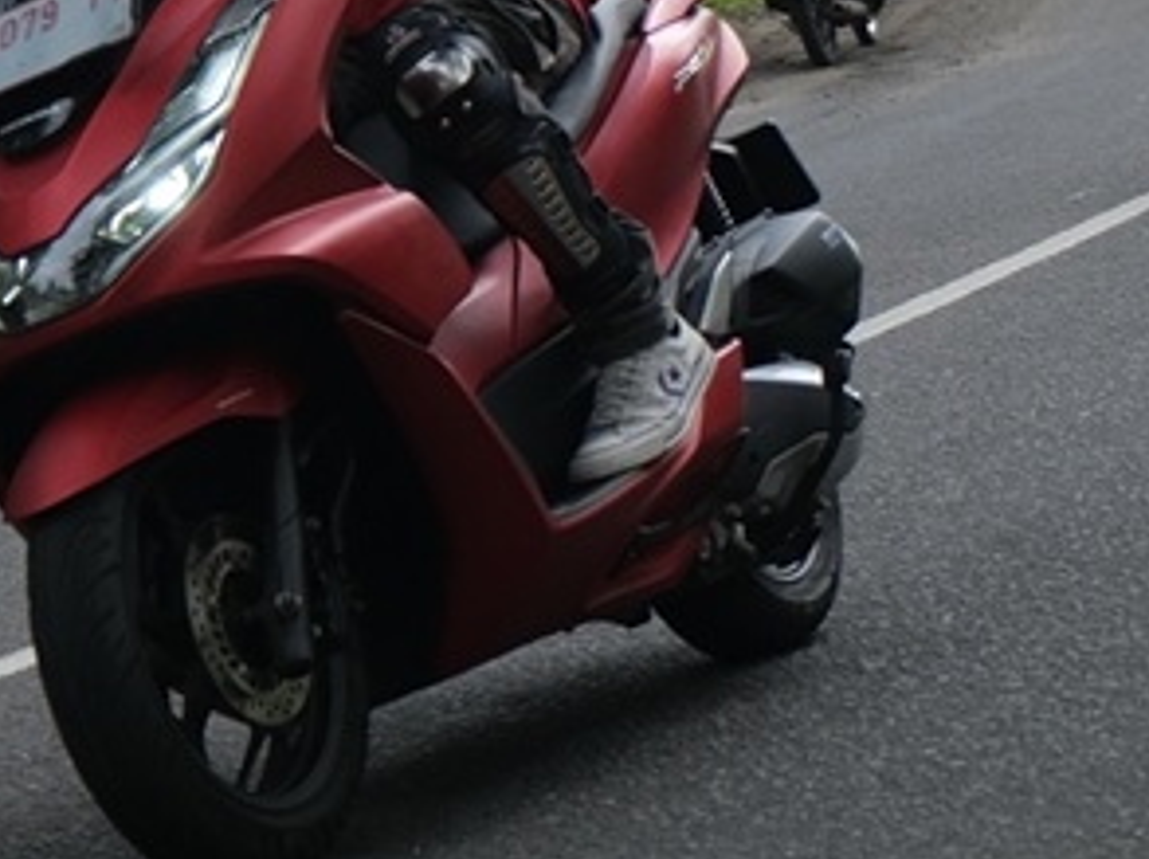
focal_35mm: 161
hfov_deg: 12.3
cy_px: -275
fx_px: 5337
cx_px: 796
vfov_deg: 9.0
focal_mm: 32.9
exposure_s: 1/2000
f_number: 3.6
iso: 500
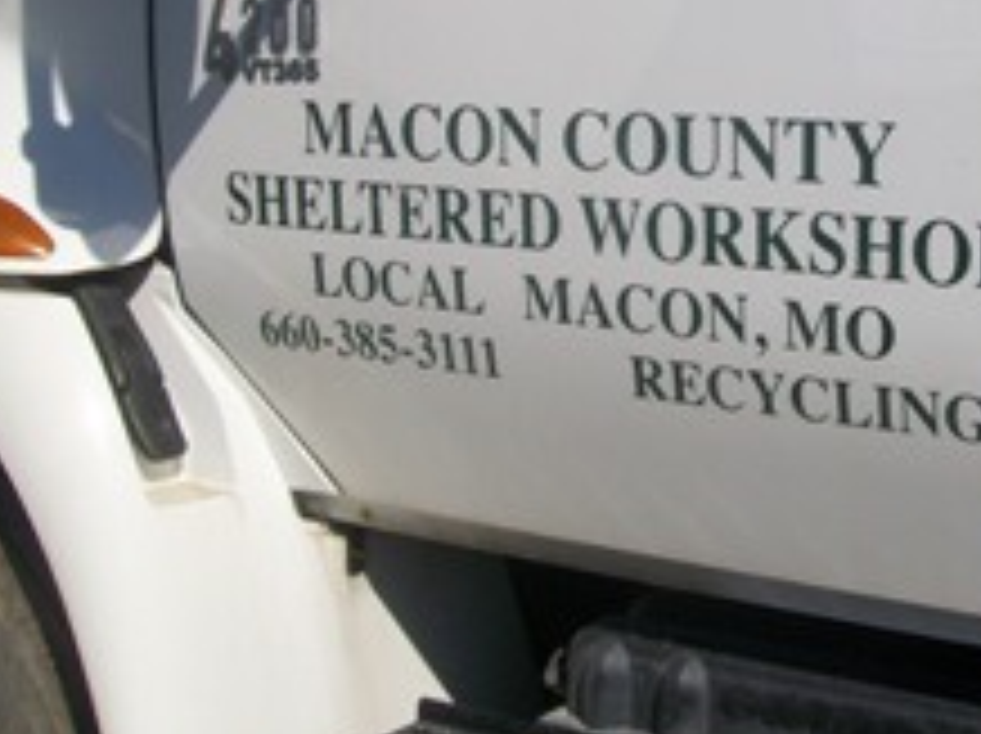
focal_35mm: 64
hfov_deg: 30.0
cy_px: 216
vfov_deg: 22.7
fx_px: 1812
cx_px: 695
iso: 64
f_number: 4.8
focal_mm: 6
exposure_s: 1/1000
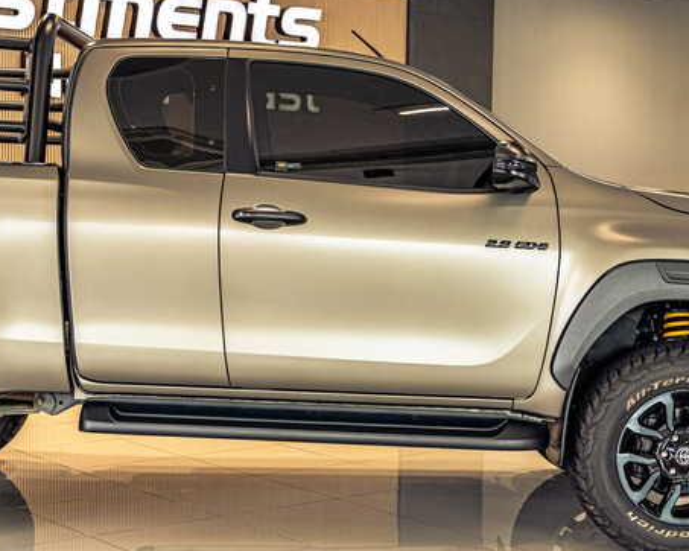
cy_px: 315
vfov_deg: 21.5
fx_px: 1448
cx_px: 253
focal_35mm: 71
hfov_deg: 26.7
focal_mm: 33.5
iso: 640
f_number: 4.5
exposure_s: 1/125
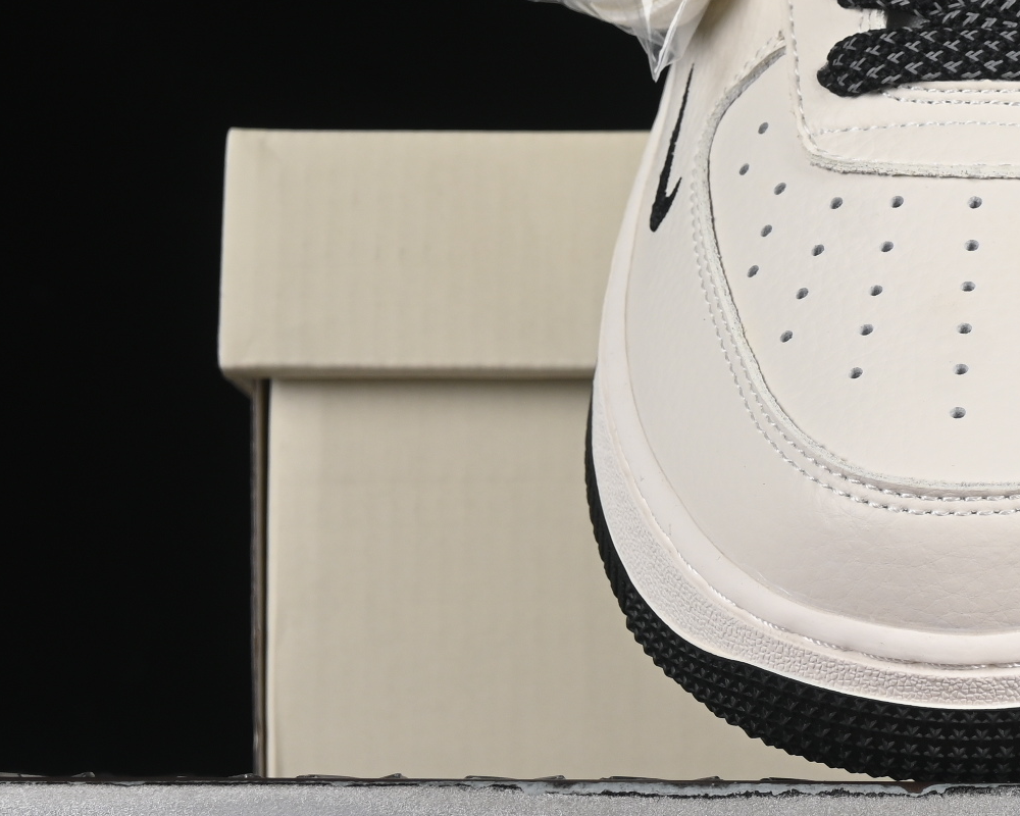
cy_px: 198
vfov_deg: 7.9
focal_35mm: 196
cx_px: 1286
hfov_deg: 9.7
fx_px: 5917
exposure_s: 1/100
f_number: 8
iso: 160
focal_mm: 50
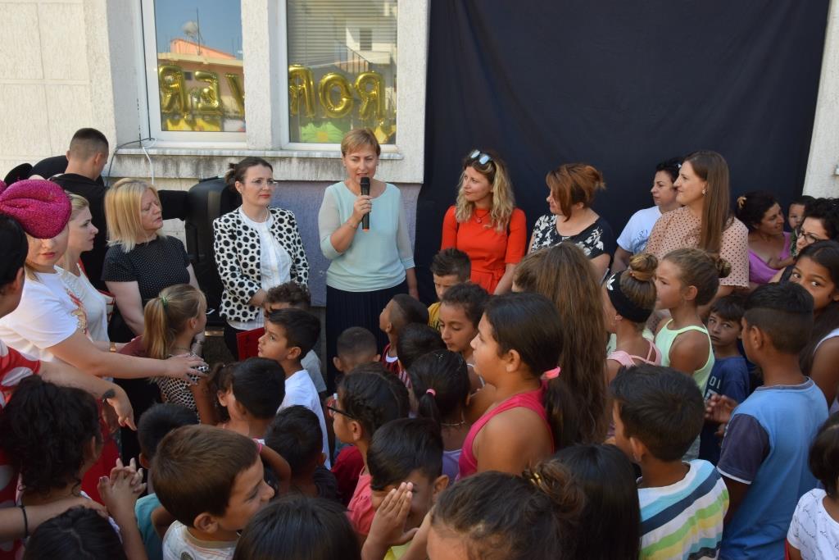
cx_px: 420
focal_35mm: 27
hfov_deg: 67.4
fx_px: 629
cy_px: 280
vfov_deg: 47.9
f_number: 8
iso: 400
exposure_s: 1/250
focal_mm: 18
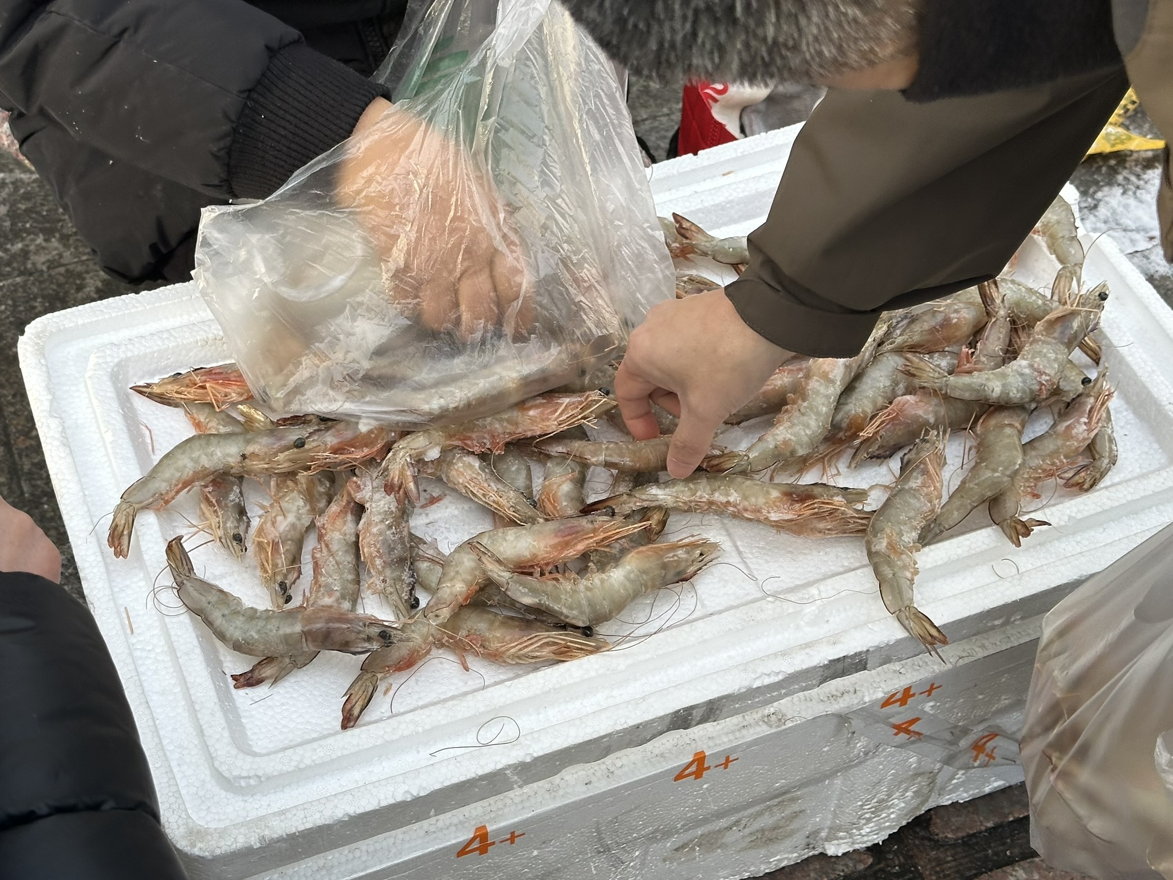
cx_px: 586
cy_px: 440
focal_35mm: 48
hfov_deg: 39.7
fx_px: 1627
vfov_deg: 30.3
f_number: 1.78
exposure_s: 1/389
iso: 64
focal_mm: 6.86
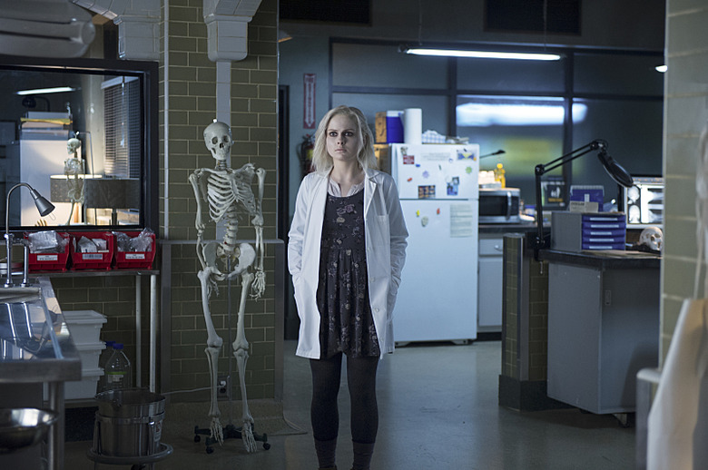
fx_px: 1296
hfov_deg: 30.5
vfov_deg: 20.6
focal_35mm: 66
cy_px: 235
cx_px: 354
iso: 2000
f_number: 2.8
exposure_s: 1/80
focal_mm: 66
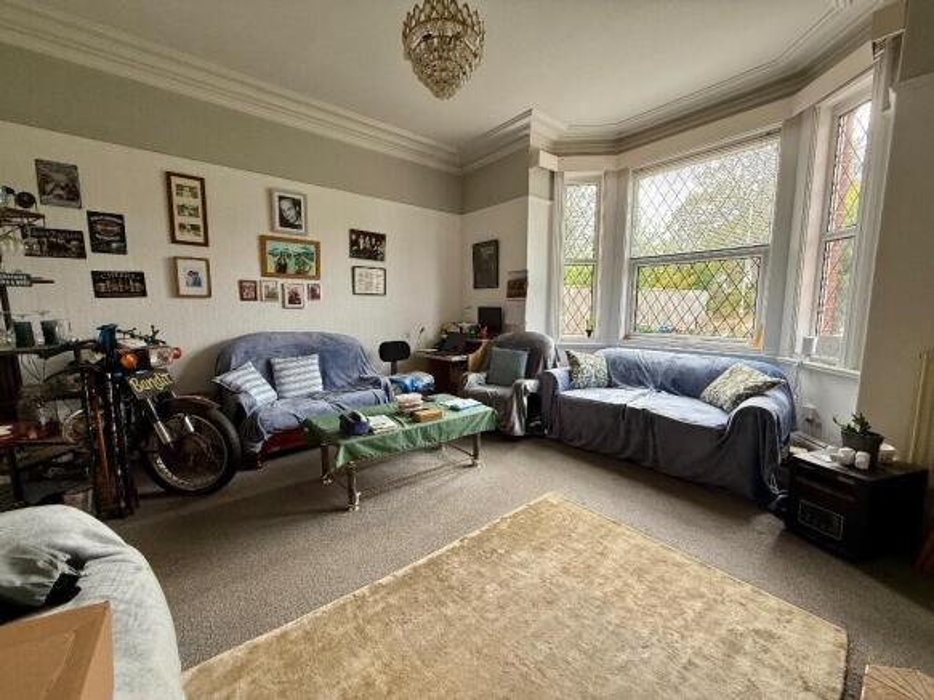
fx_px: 378
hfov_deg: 102.1
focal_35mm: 14
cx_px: 467
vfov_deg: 85.7
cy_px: 350
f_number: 2.2
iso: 160
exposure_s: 1/99
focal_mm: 2.22
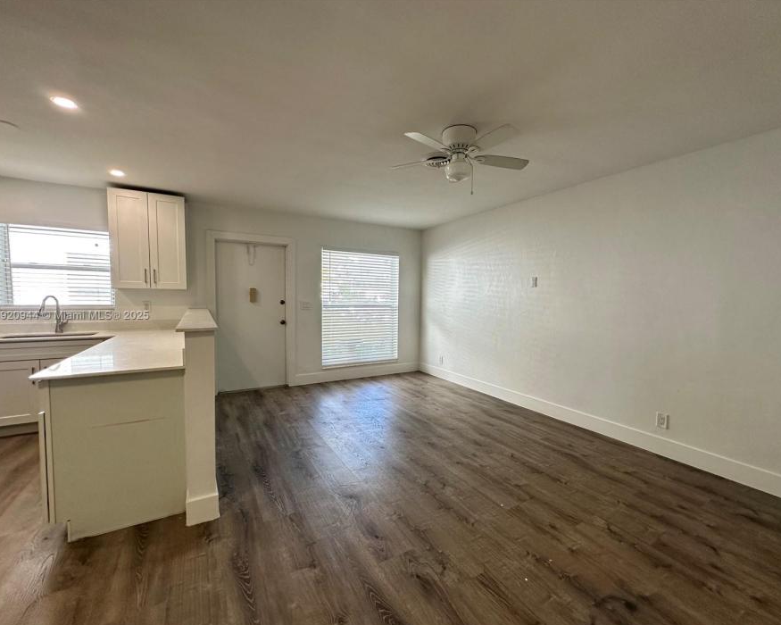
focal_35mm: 15
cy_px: 316
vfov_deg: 84.0
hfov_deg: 96.7
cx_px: 406
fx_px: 347
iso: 160
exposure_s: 1/120
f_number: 2.2
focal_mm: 2.22
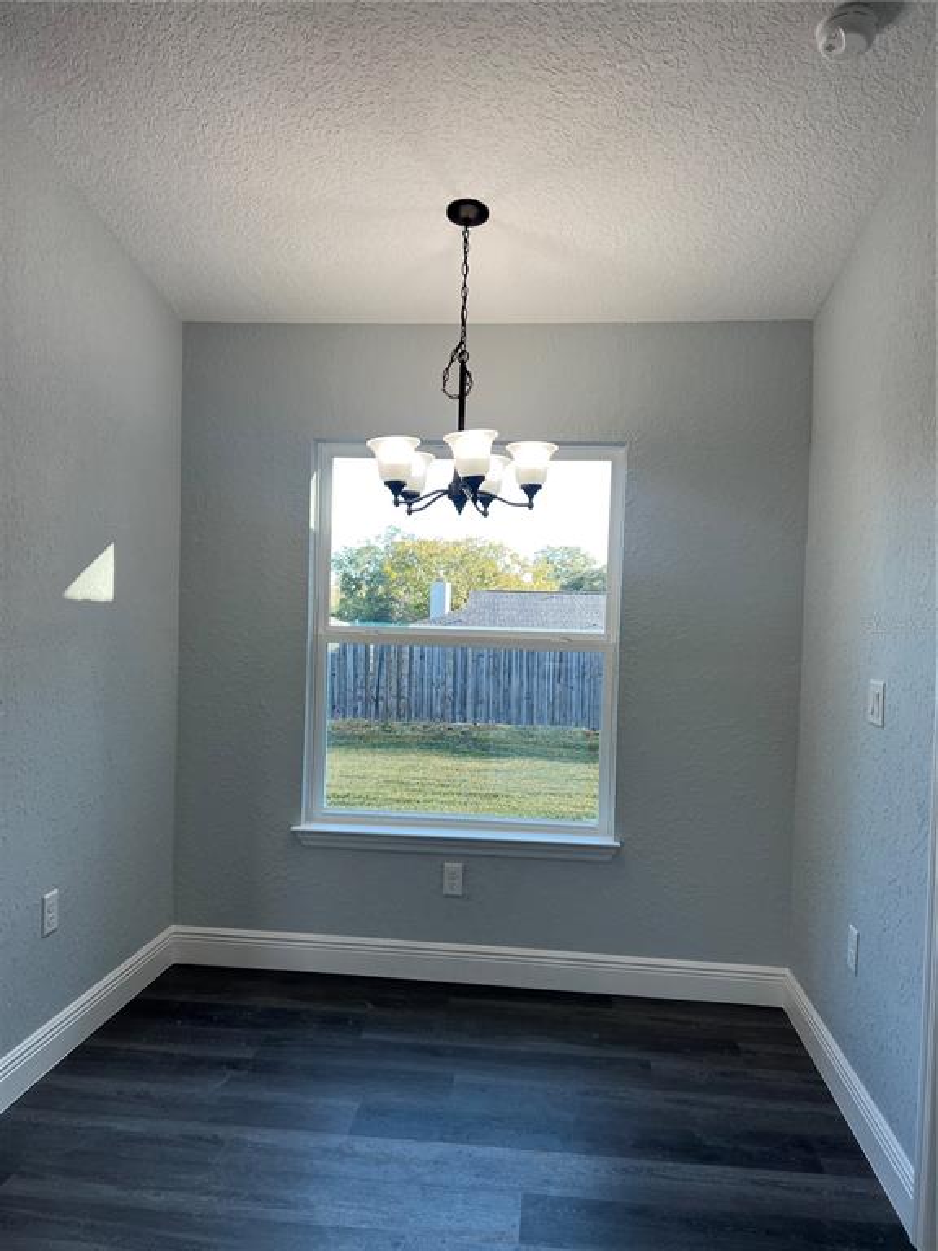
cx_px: 469
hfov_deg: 53.1
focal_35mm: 26
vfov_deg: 67.3
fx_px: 939
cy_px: 626
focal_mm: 5.7
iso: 32
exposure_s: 1/146
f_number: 1.5
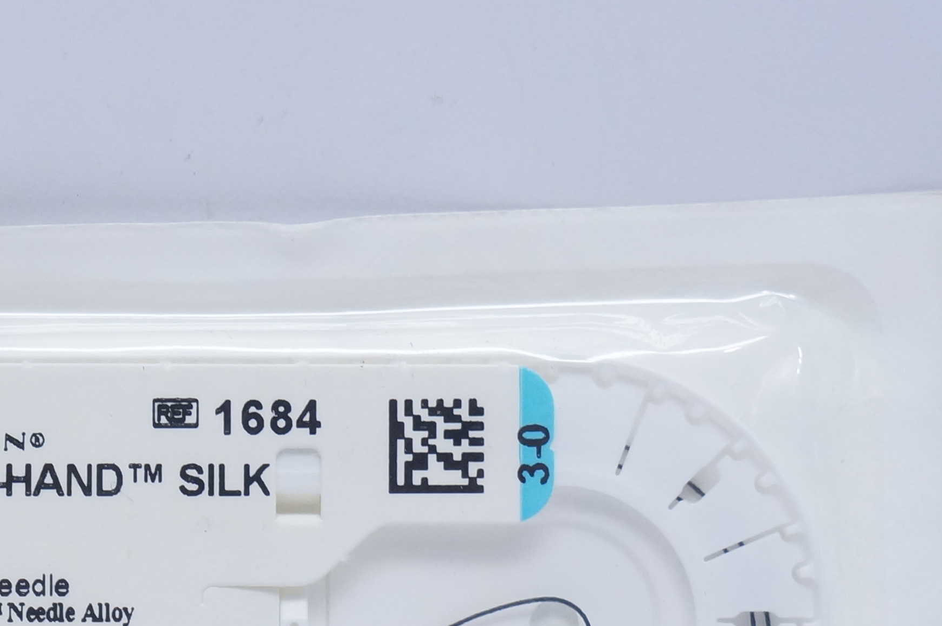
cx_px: 117
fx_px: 3435
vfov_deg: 10.4
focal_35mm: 131
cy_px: 567
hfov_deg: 15.5
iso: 800
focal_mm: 31
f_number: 7.1
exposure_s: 1/50
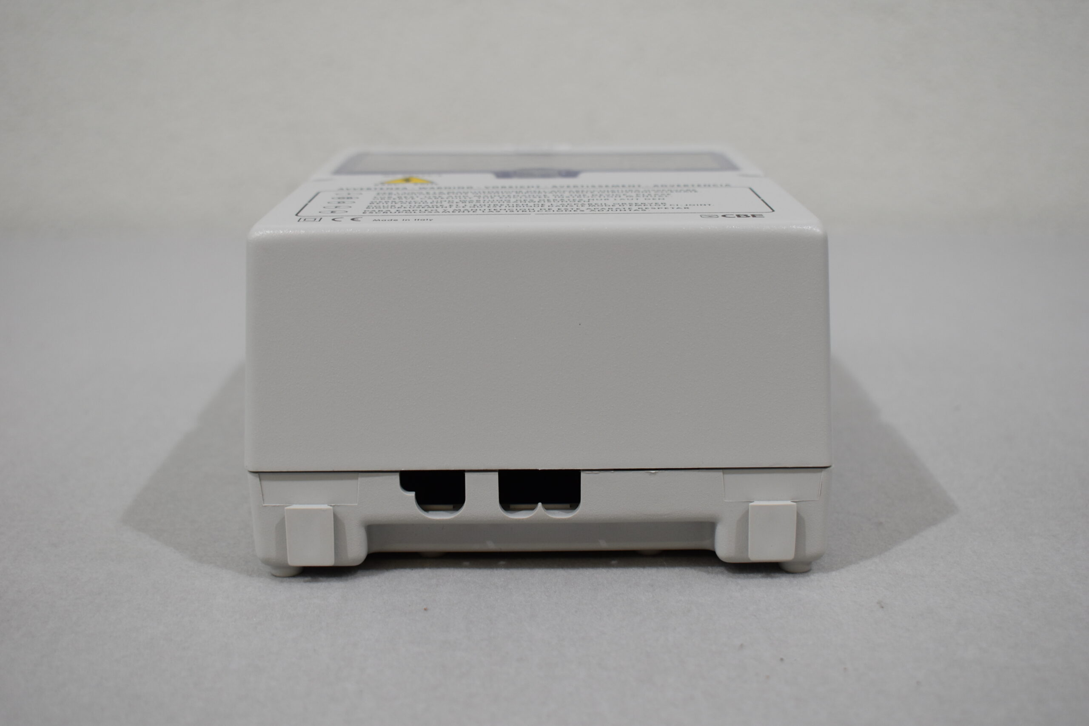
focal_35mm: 48
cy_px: 363
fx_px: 1452
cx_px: 544
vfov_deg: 28.1
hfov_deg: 41.1
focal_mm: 32
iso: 360
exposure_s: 1/125
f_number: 5.6
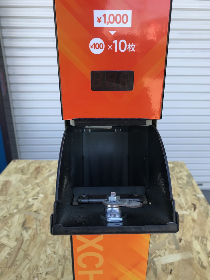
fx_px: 226
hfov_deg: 49.7
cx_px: 105
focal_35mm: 28
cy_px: 140
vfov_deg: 63.4
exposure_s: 1/198
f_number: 1.8
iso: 20
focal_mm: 3.99
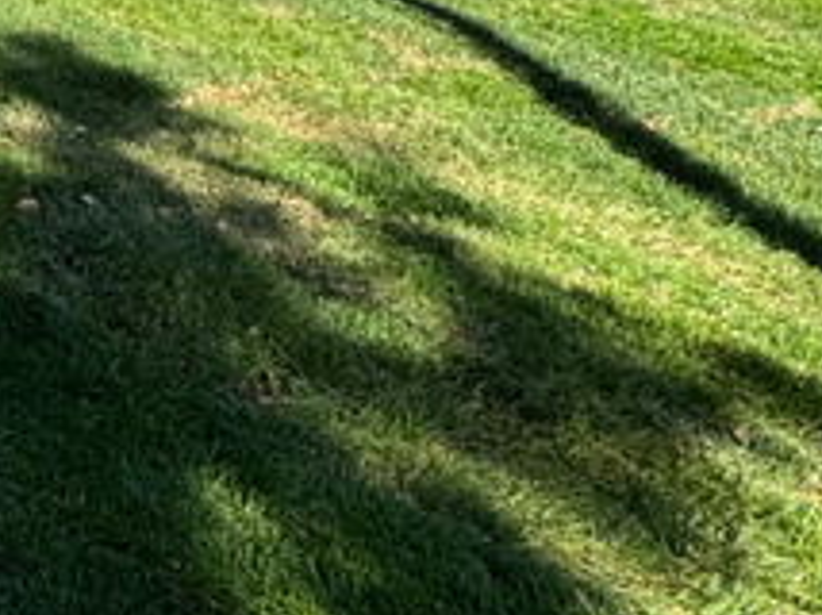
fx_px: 1589
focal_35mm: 67
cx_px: -987
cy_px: -258
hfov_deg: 16.9
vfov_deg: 19.6
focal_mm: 2.22
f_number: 2.2
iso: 40
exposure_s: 1/687
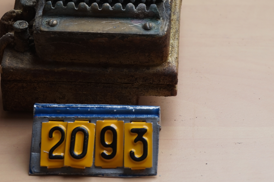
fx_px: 1004
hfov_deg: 15.5
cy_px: 23
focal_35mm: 132
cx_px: 107
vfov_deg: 10.3
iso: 100
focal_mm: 43
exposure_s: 1/100
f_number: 6.3
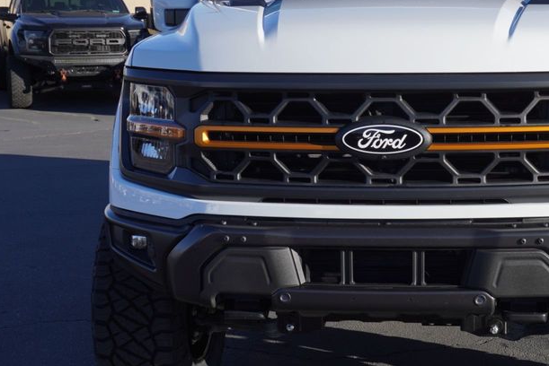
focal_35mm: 63
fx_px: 959
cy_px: 171
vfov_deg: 21.6
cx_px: 378
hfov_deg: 31.6
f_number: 8
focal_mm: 25
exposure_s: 1/200
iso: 100
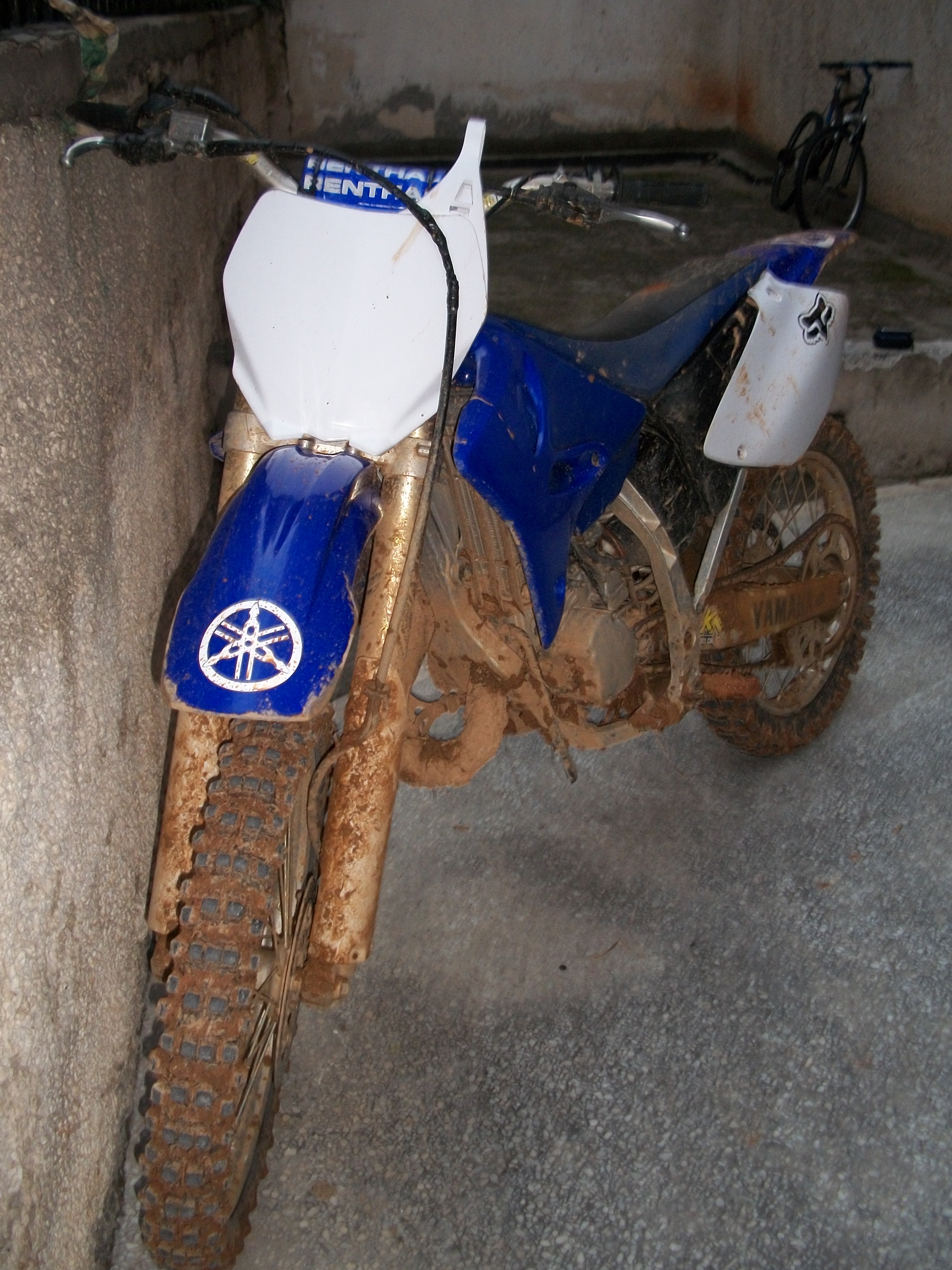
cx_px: 470
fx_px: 1357
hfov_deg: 38.7
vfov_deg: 50.1
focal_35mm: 37
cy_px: 614
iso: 160
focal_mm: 6.3
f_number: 3.1
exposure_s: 1/30
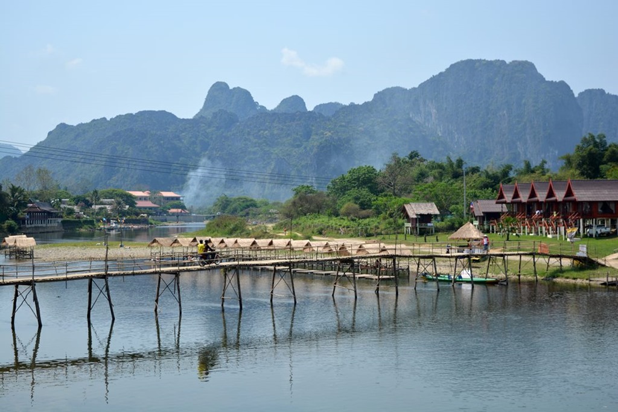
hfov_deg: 29.9
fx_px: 1159
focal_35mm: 68
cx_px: 309
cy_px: 206
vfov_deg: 20.2
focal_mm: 45
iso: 110
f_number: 5
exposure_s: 1/800
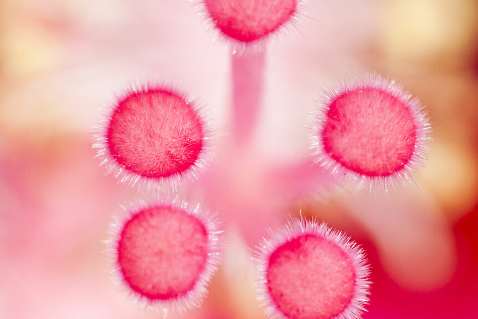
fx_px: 3677
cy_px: 105
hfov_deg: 7.4
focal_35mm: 277
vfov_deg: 5.0
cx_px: 461
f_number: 10
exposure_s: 1/1000
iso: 500
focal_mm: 100
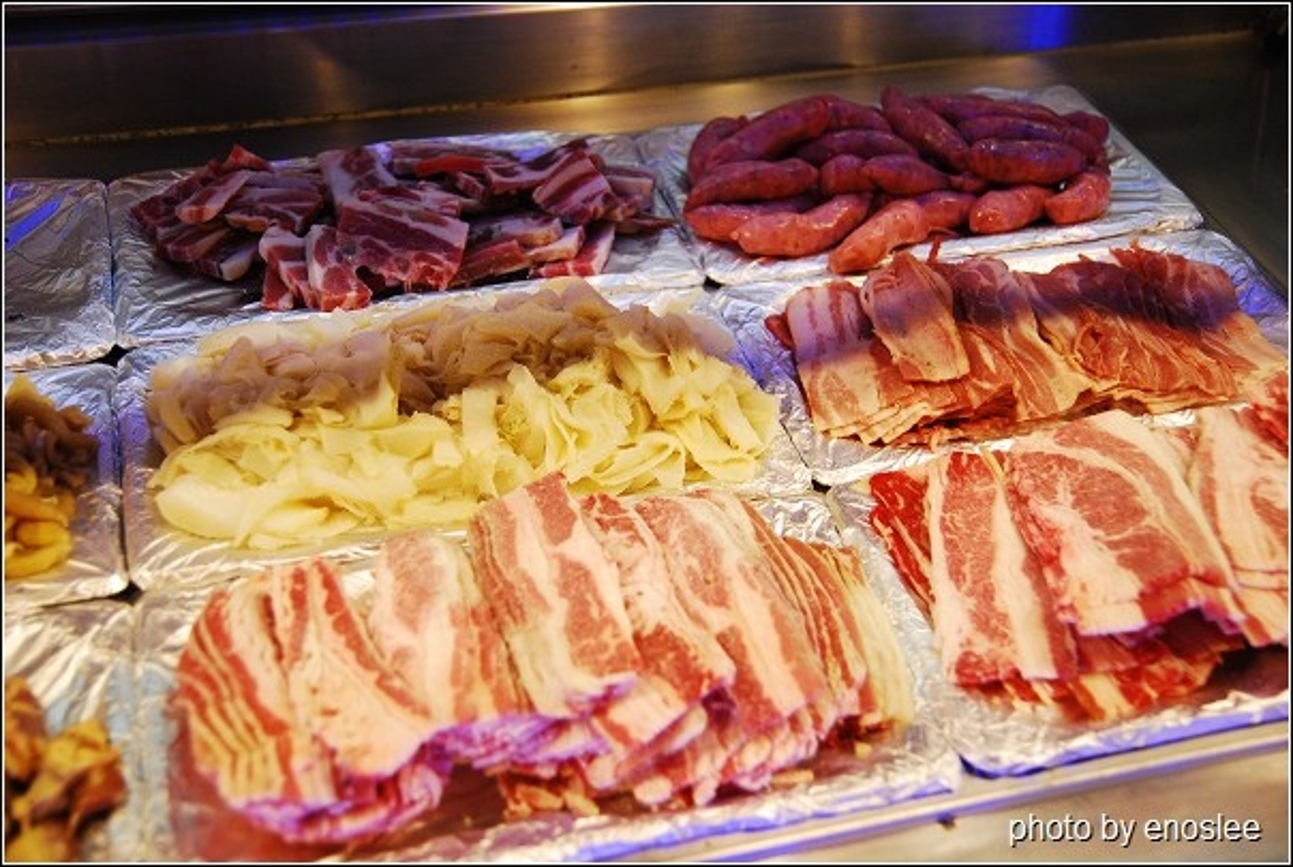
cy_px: 434
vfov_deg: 31.0
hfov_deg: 44.9
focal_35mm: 44
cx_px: 646
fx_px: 1565
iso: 800
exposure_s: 1/40
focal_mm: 29
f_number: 2.8
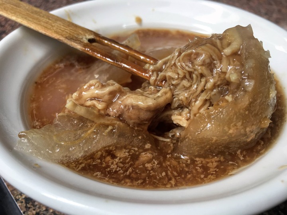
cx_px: 144
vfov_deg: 48.2
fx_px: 240
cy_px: 108
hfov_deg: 61.7
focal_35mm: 29
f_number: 2.2
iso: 40
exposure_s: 1/120
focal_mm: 4.15
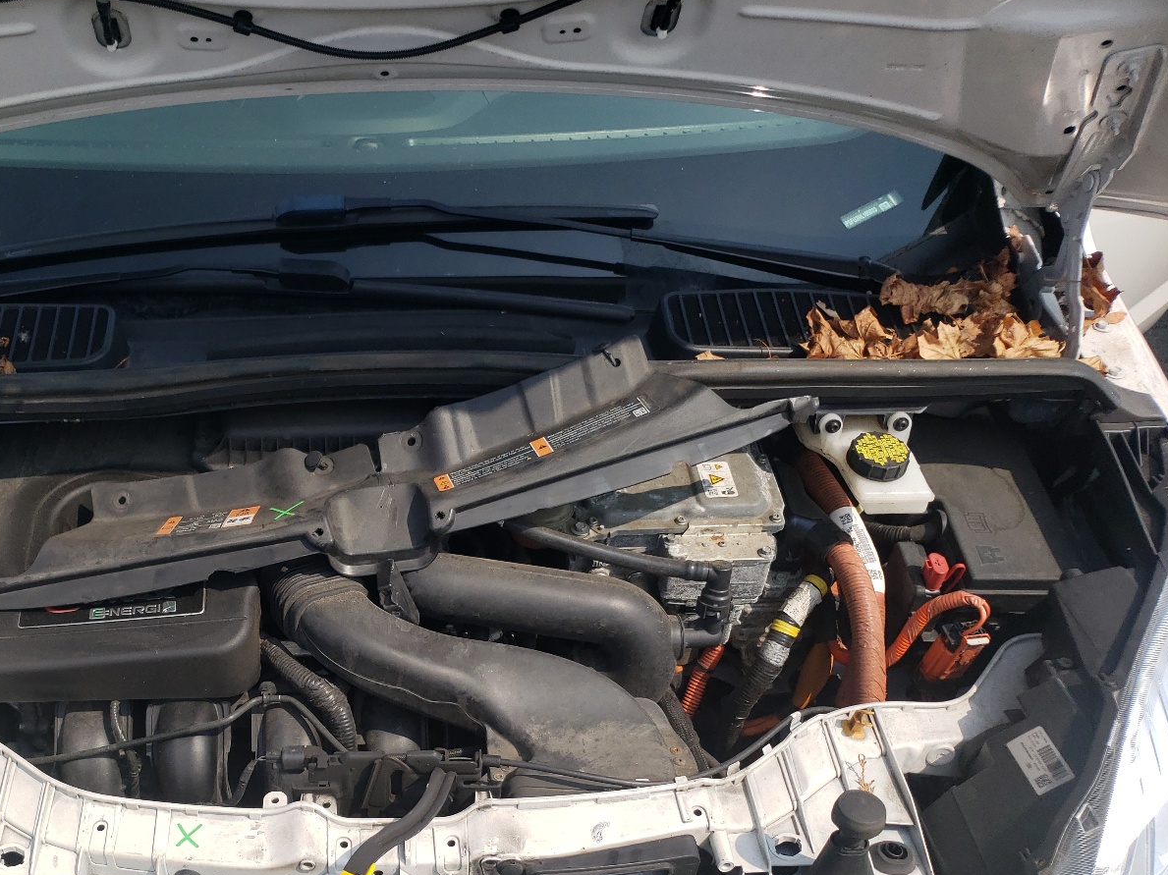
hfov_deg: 51.6
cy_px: 579
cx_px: 386
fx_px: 1181
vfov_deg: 40.2
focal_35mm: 35
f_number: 1.5
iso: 50
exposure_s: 1/2500
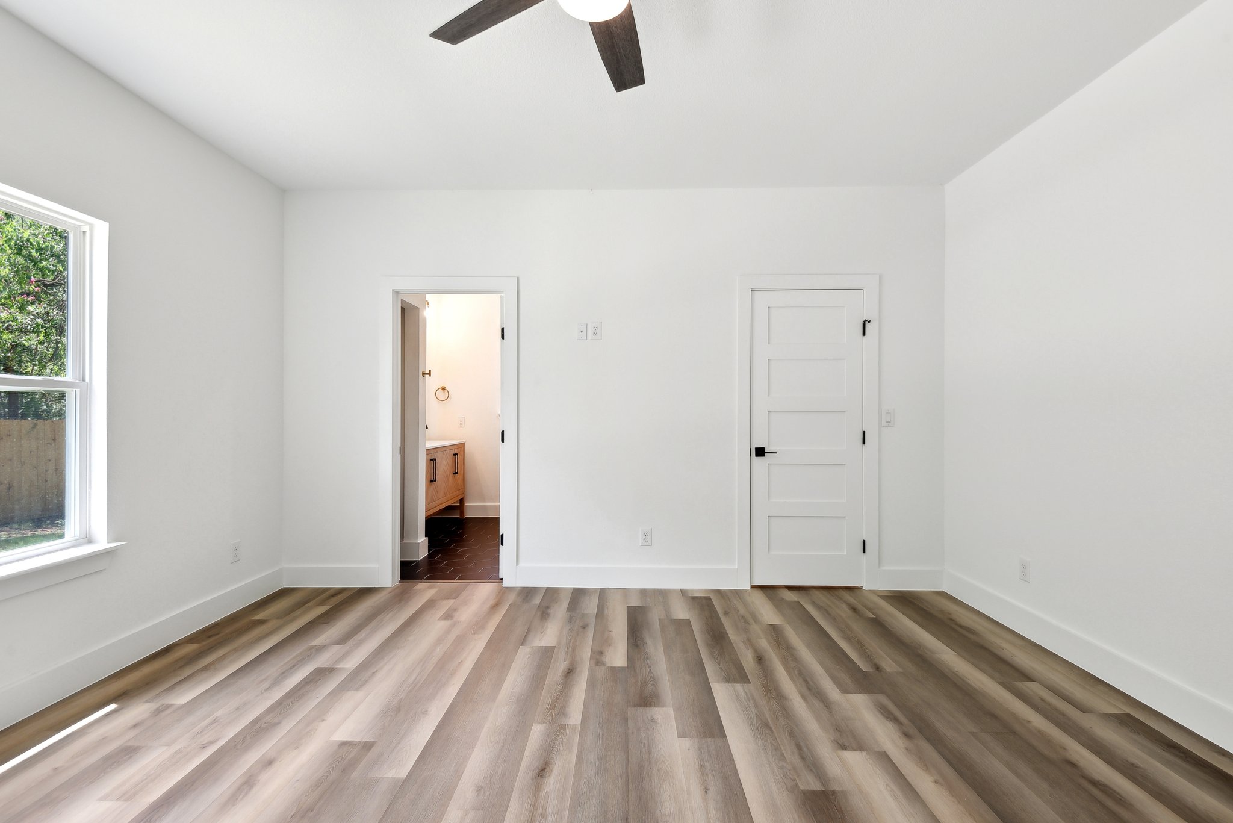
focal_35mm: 17
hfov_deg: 93.3
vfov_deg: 70.5
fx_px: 582
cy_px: 412
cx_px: 616
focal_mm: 17
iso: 400
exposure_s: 1/15
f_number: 8
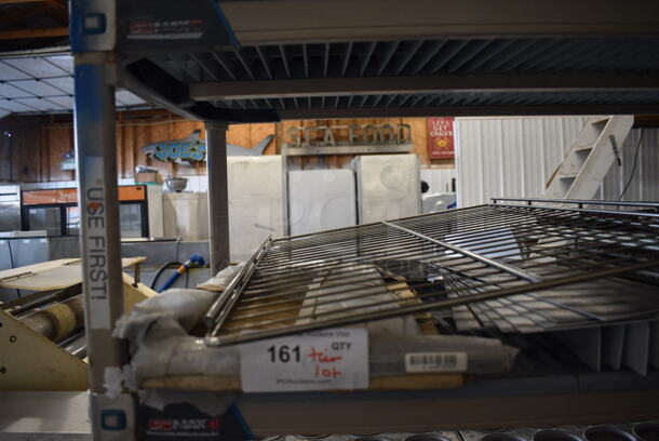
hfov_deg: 67.3
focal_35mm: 27
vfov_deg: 48.0
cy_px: 220
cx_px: 330
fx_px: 495
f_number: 3.5
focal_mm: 18
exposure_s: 1/160
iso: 800
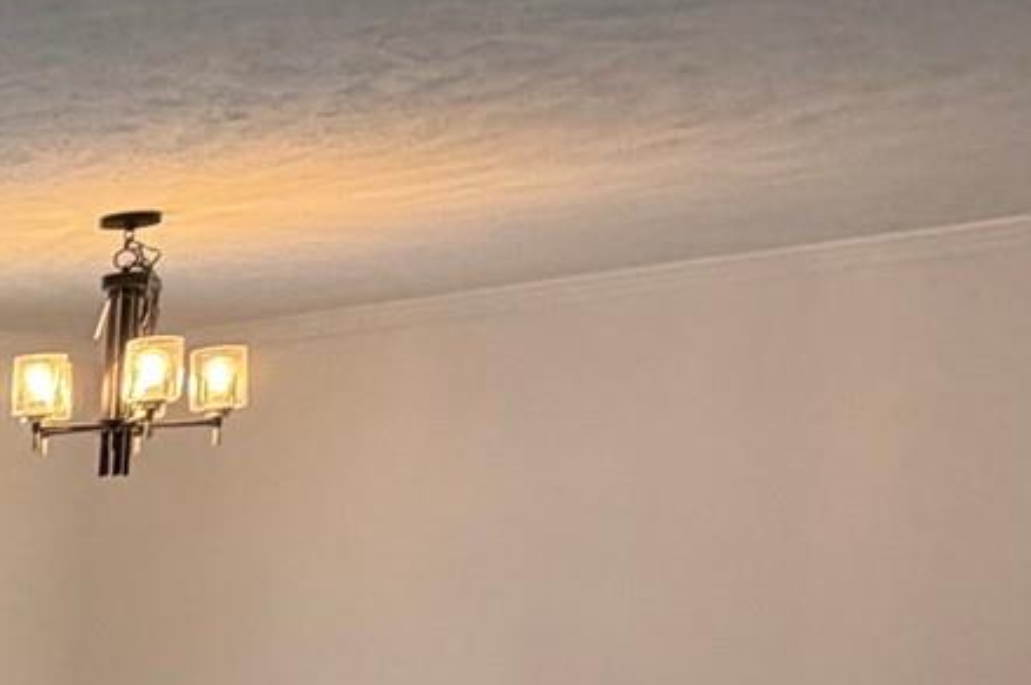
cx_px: -1167
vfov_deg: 19.1
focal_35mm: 68
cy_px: 767
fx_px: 1946
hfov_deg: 17.5
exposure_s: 1/120
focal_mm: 2.22
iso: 160
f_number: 2.2
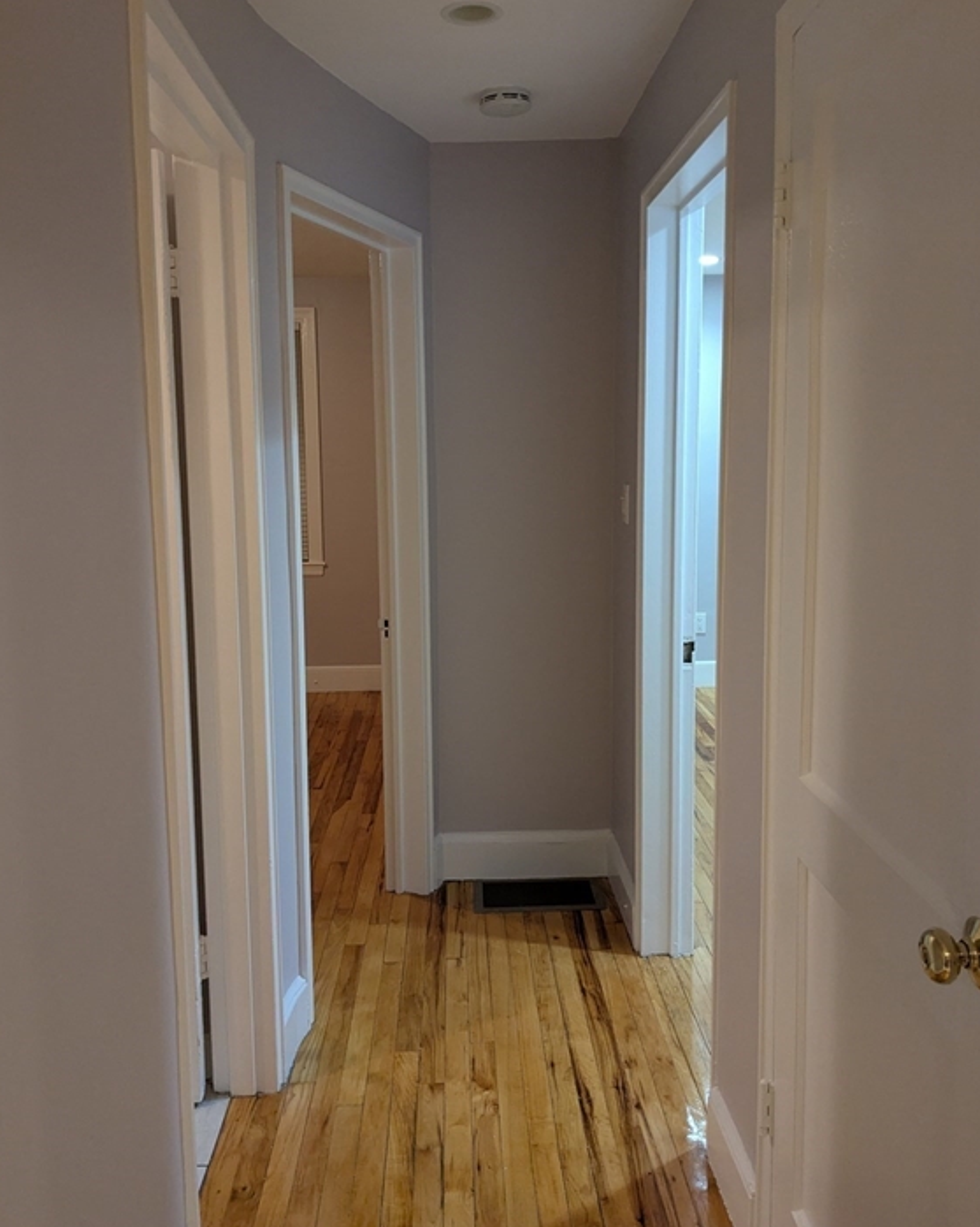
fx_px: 1052
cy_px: 575
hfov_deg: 50.0
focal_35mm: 29
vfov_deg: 60.4
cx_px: 483
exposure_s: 1/60
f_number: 1.73
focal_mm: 4.38
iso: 362
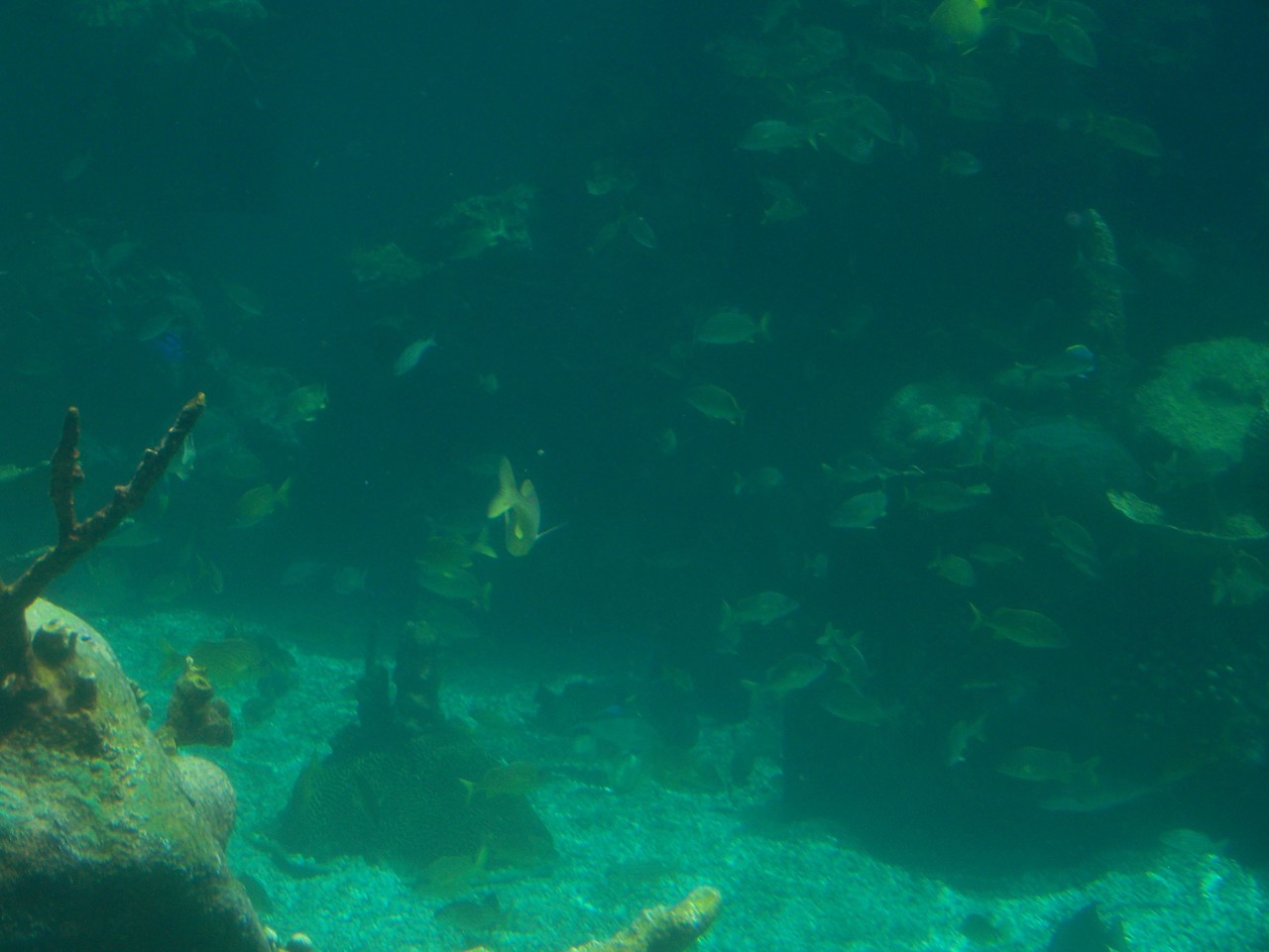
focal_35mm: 69
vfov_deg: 21.3
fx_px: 2530
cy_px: 476
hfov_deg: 28.2
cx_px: 634
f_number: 3.2
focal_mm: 11.5
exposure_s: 1/400
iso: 80
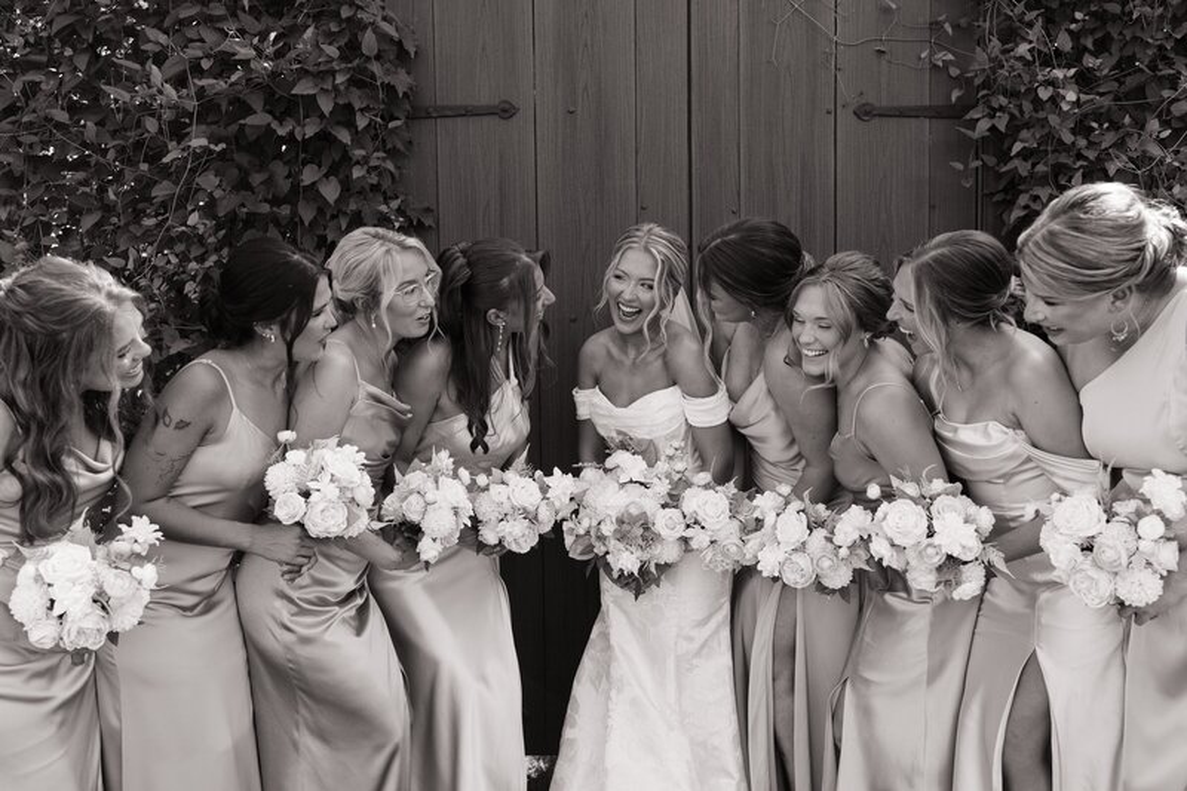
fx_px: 1154
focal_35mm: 35
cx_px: 594
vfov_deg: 37.8
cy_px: 396
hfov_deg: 54.4
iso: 250
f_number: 3.2
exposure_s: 1/800
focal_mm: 35
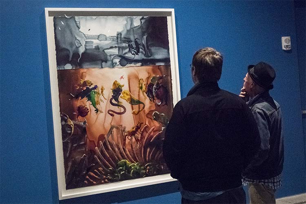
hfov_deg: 54.4
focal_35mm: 35
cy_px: 102
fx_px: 297
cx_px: 153
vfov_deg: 37.9
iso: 12800
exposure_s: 1/250
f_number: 7.1
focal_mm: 35
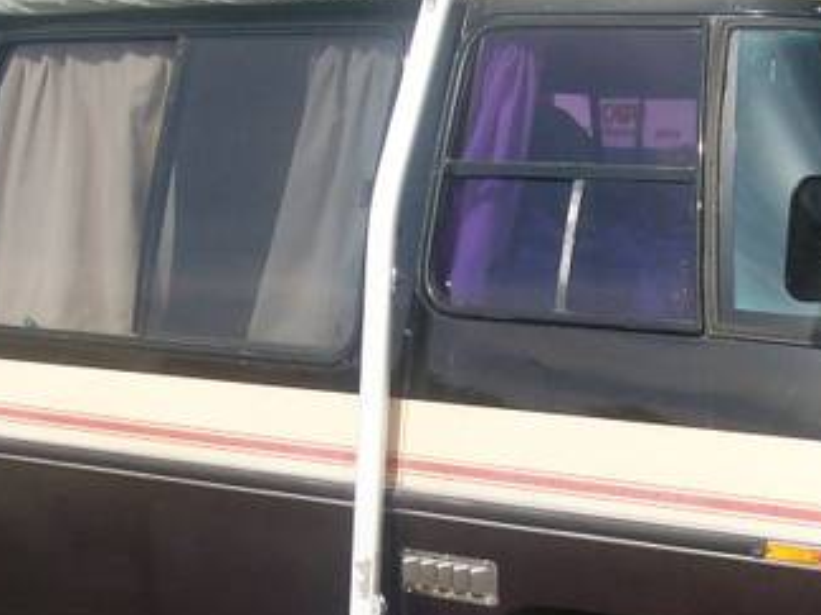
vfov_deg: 16.1
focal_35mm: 90
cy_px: 592
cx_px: 426
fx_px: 2135
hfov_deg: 21.8
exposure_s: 1/481
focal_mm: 6
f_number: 4.8
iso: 80
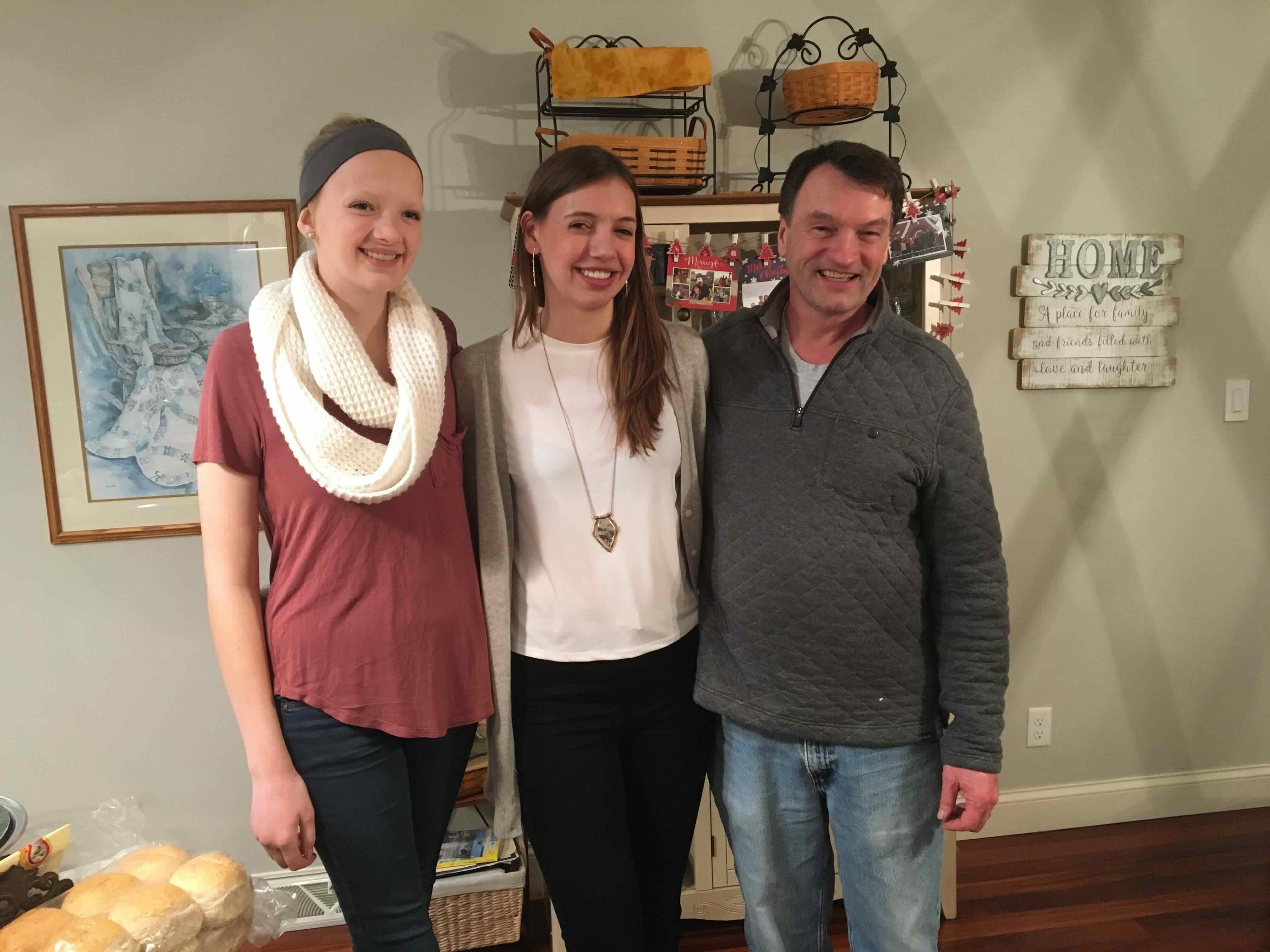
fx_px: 1064
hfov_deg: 61.7
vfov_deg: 48.2
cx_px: 635
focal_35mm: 29
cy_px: 476
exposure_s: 1/24
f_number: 2.2
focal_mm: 4.15
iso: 200
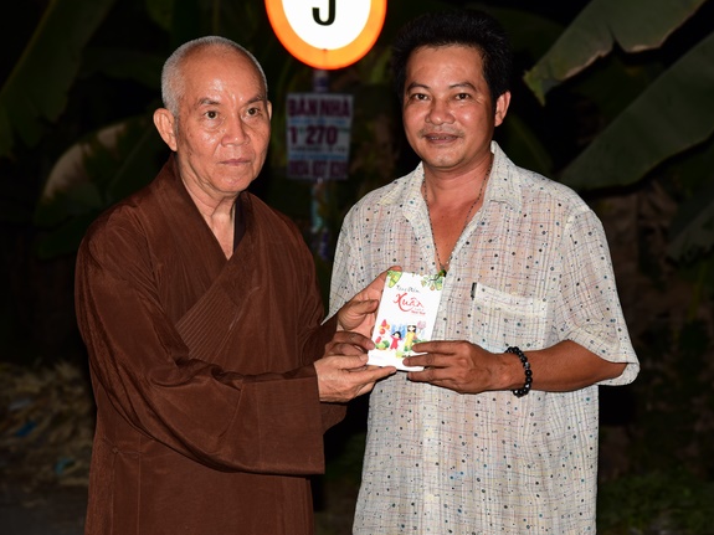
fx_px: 2062
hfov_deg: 19.6
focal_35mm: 100
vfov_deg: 14.8
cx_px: 371
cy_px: 267
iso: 800
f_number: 5.6
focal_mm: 92
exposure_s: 1/125
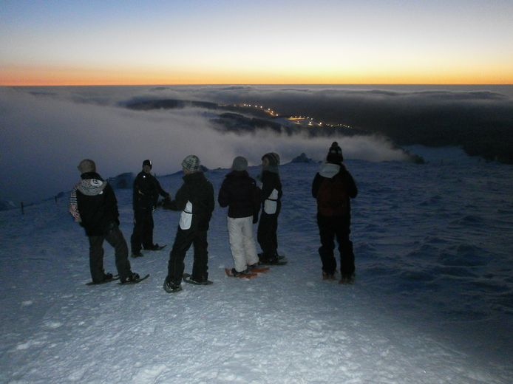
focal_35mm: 27
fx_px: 400
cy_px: 192
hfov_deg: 65.3
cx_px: 256
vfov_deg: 51.3
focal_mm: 4.8
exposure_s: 1/30
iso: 400
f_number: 2.9
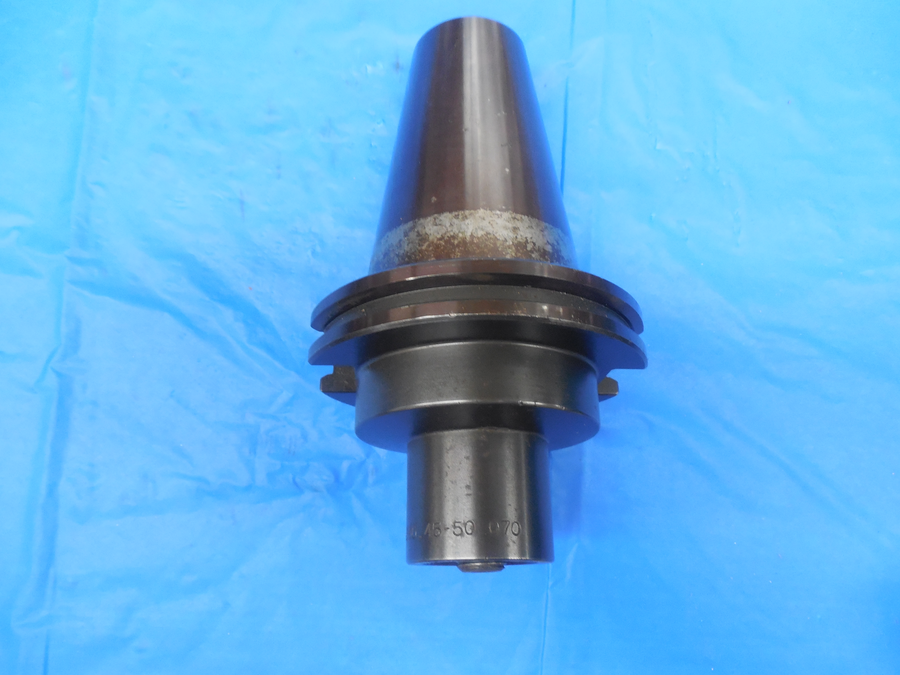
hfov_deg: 69.4
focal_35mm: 25
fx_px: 650
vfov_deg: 54.9
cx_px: 450
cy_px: 338
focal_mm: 4.5
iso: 400
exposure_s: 1/20
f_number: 3.3
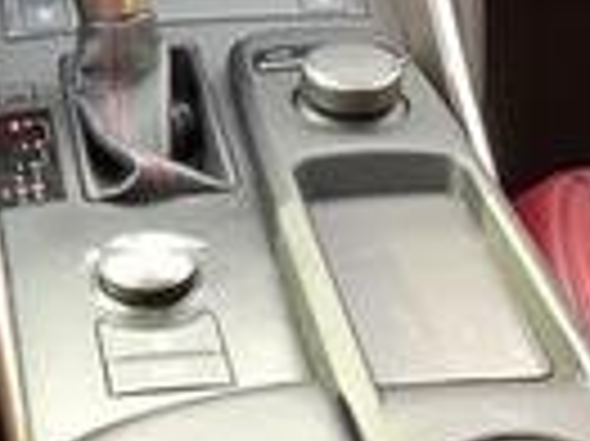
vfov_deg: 12.3
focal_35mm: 119
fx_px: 2026
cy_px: -22
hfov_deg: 15.9
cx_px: -113
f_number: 2.4
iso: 125
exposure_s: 1/50
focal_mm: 3.3
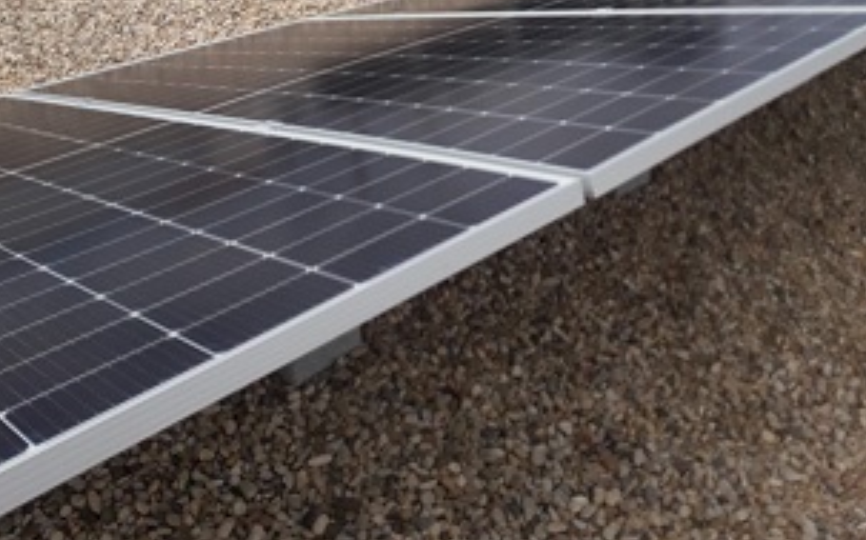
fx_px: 920
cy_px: -24
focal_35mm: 39
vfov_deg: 30.0
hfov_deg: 50.4
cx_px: 432
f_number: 1.7
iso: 40
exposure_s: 1/1934
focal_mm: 3.71
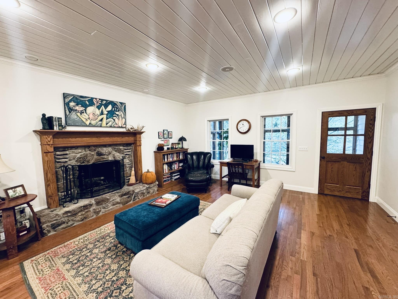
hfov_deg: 102.1
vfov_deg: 85.7
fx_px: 161
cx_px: 199
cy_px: 150
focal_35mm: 14
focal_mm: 2.22
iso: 400
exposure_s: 1/60
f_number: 2.2
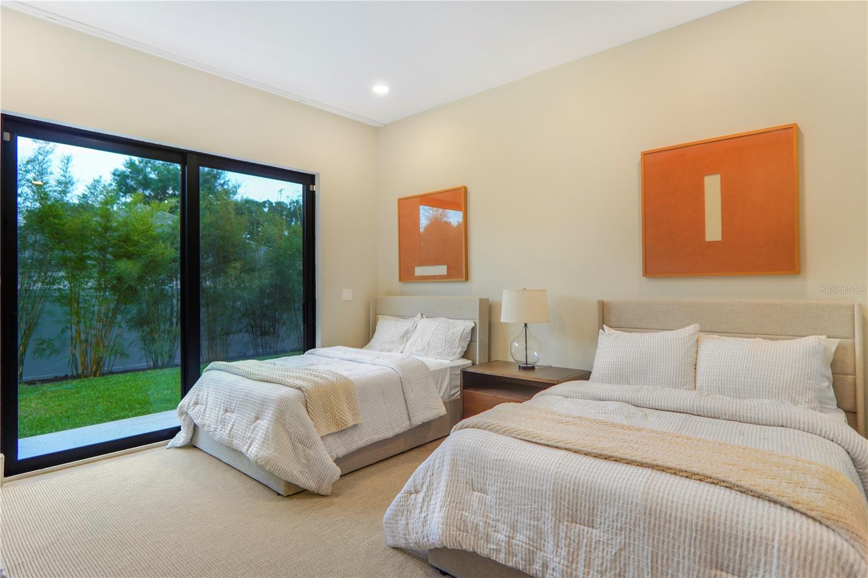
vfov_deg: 67.3
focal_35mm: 18
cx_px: 434
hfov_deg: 90.0
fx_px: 434
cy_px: 289
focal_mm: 12
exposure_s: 1/80
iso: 100
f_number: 2
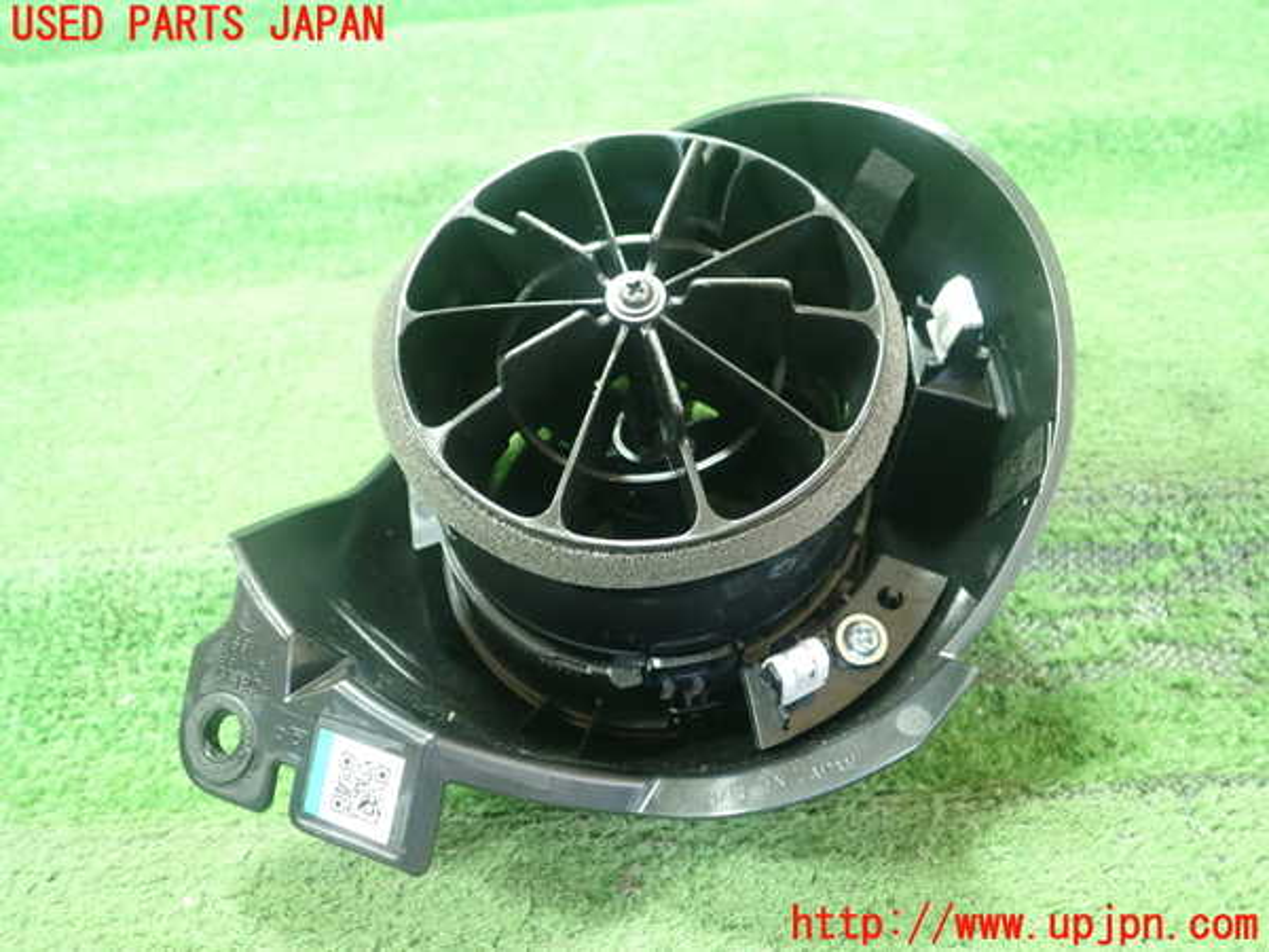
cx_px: 634
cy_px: 476
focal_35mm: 30
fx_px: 1100
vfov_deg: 46.8
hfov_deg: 60.0
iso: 800
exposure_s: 1/80
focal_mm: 5.5
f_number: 2.3
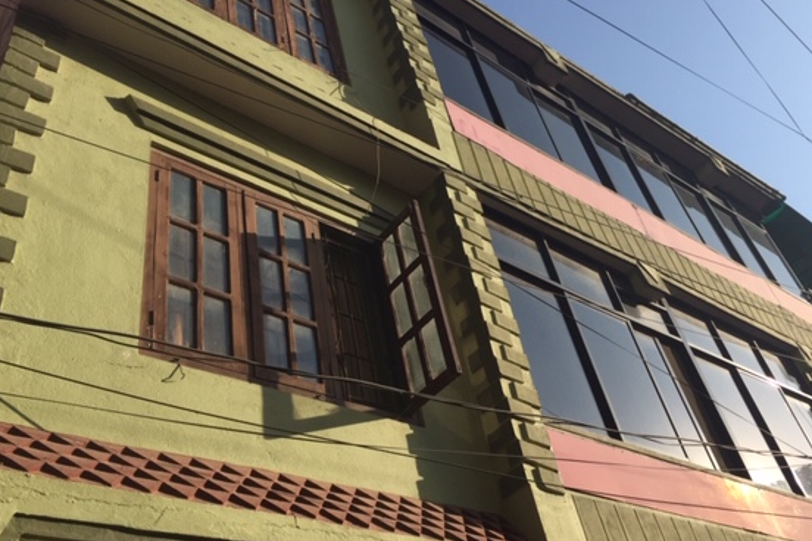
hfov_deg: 54.3
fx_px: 789
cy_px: 268
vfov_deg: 37.9
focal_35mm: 35
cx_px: 449
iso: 32
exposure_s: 1/1721
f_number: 2.2
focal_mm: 4.15
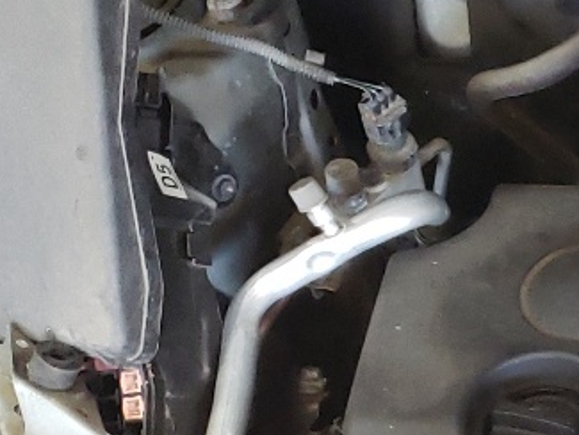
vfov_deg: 11.3
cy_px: 576
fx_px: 2142
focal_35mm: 128
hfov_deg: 13.5
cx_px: 1115
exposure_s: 1/60.2
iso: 253
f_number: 1.5
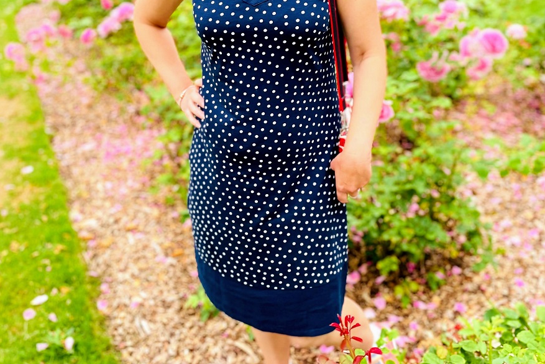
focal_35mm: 37
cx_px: 275
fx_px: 560
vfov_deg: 34.9
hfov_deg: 51.9
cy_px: 76
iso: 125
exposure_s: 1/121
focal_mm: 4.2
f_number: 1.6
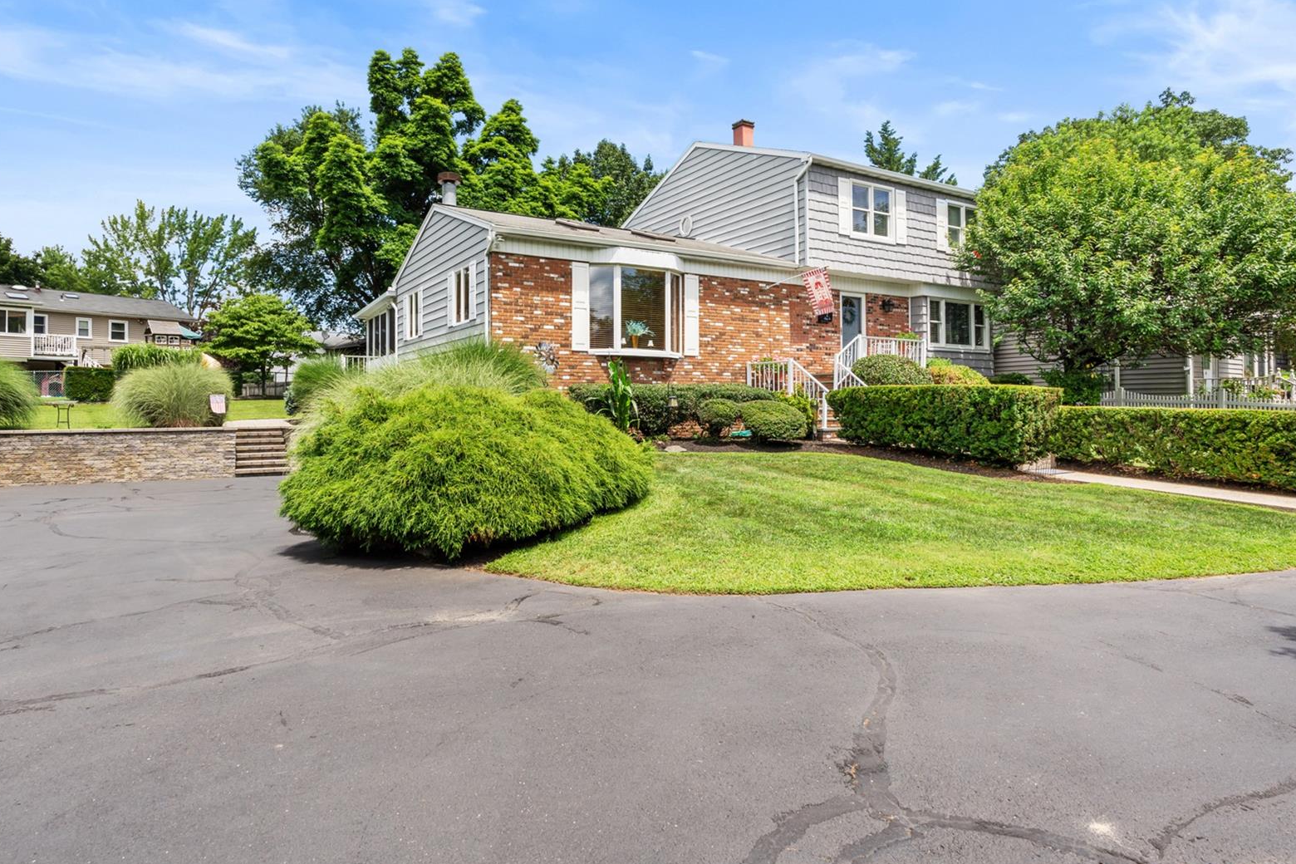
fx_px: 780
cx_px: 612
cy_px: 393
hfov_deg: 79.4
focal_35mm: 22
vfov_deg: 57.9
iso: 250
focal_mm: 16.5
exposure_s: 1/320
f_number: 9
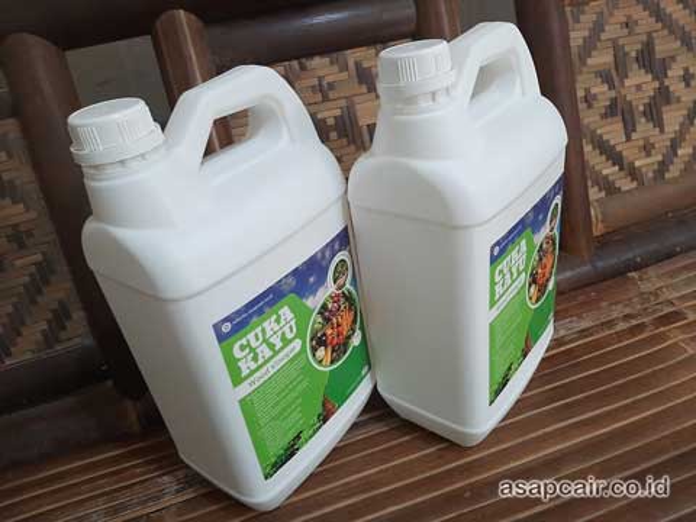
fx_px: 543
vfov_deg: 51.4
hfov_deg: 65.3
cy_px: 261
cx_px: 348
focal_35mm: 27
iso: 400
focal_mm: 3.93
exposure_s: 1/25
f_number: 1.7
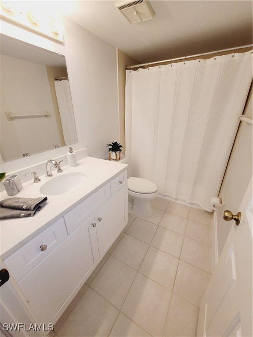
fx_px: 127
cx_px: 126
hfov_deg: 89.9
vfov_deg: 106.2
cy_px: 168
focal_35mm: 13
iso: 80
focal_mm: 2.2
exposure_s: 1/60
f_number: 2.2
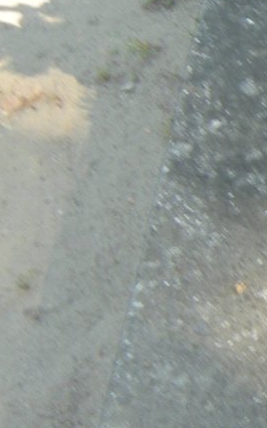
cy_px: 131
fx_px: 1748
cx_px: 647
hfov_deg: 8.0
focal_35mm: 150
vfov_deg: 13.9
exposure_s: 1/61
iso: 64
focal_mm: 5.3
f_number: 2.9
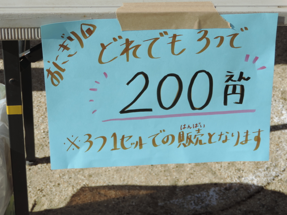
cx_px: 144
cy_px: 108
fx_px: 746
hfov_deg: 21.8
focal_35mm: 90
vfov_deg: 16.4
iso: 80
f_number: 4.1
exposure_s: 1/800
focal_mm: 16
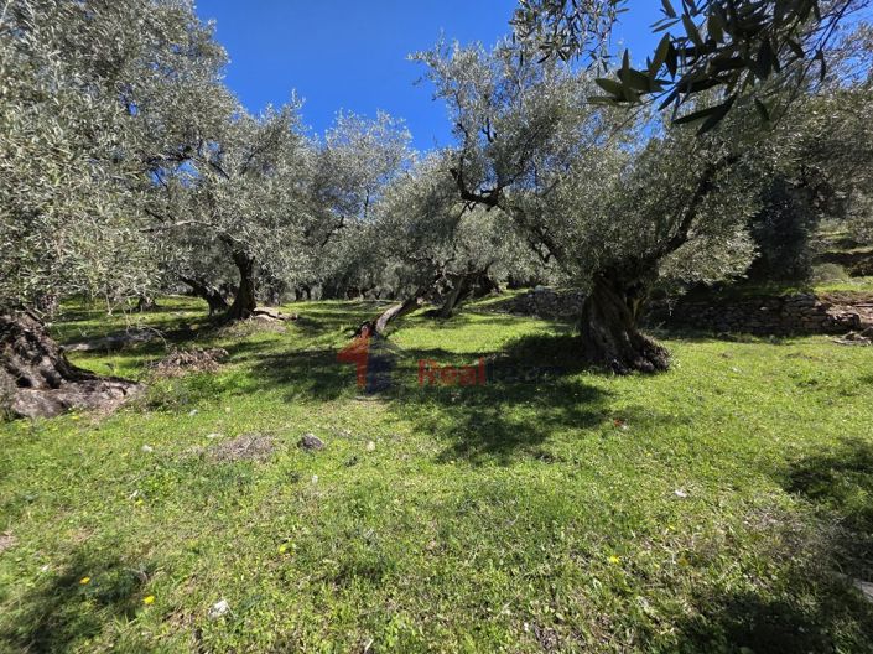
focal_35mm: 13
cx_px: 436
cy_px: 327
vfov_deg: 89.9
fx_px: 328
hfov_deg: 106.2
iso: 40
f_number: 1.9
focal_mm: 2.2
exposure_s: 1/1135
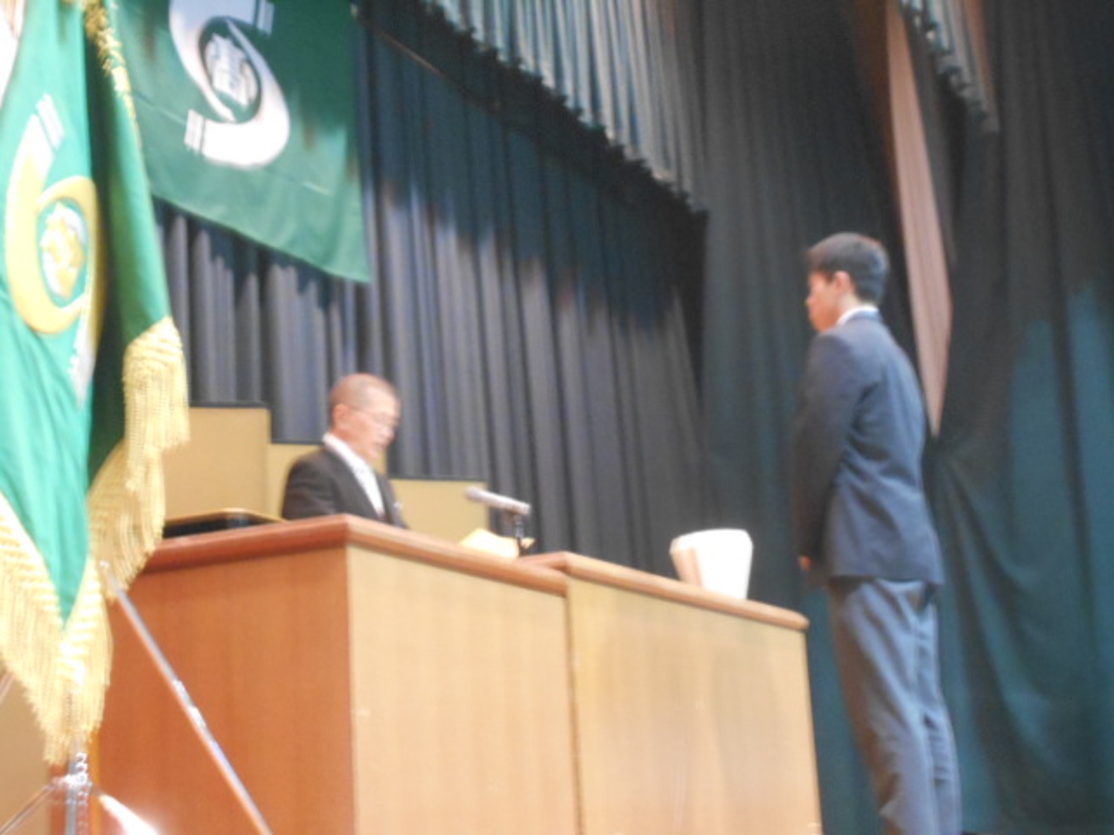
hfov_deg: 33.2
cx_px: 557
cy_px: 418
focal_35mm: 58
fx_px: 1867
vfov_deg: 25.2
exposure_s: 1/3
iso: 800
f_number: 4.9
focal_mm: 10
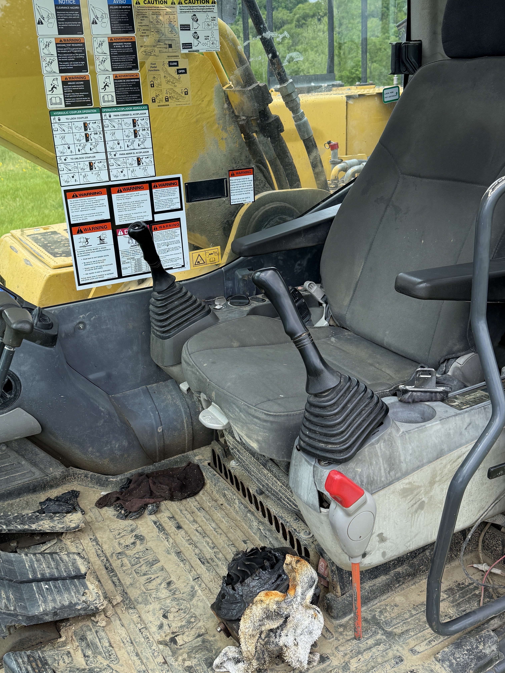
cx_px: 242
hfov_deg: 41.8
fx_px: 661
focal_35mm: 34
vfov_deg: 53.9
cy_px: 318
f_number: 1.78
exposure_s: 1/1250
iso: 100
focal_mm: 6.76
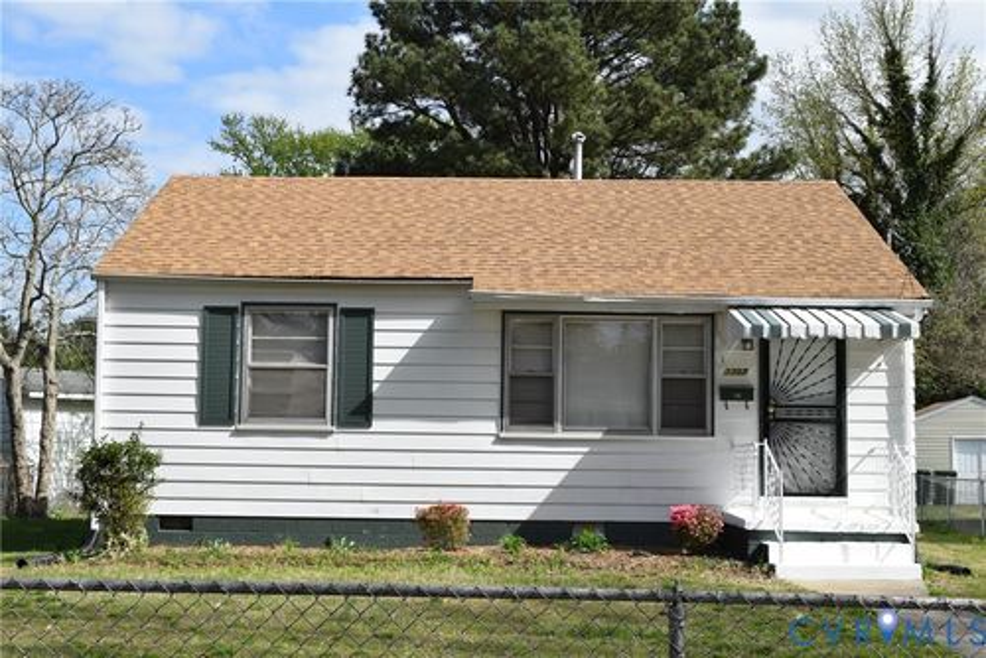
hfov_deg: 41.1
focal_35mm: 48
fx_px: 1315
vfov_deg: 28.1
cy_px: 329
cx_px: 493
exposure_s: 1/400
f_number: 10
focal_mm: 32
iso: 200
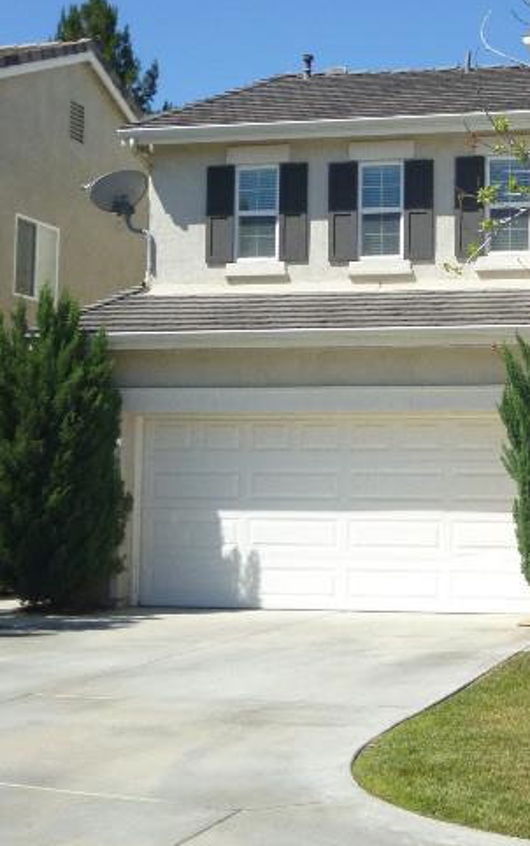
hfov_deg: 19.8
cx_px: 576
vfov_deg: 32.4
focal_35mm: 63
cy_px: 411
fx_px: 1453
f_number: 9
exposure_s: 1/160
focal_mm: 5
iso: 100
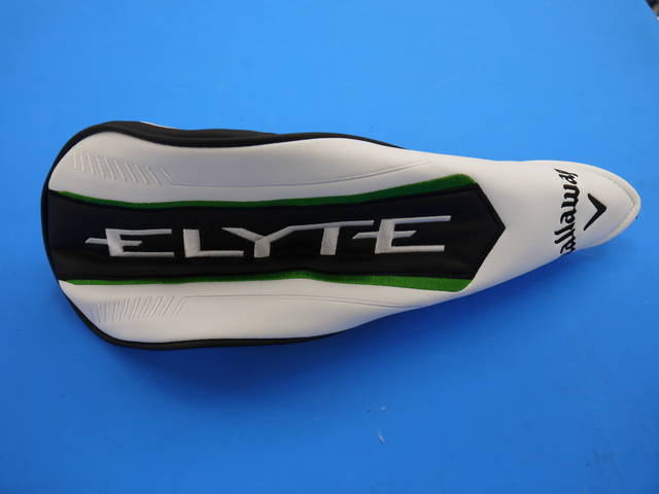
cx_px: 330
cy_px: 247
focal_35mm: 40
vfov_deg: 36.0
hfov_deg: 46.8
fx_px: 761
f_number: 4.2
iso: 160
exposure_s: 1/80
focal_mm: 20
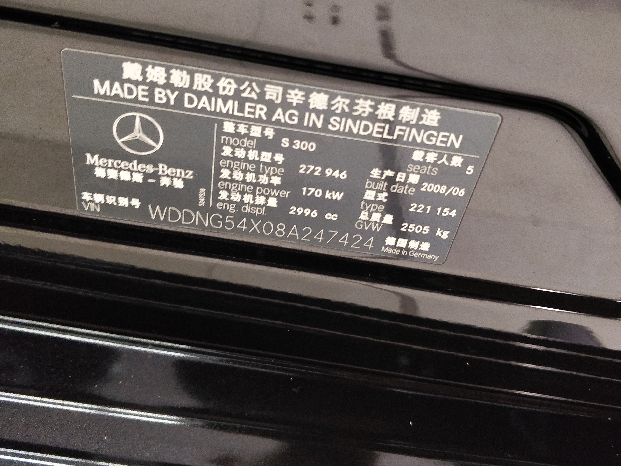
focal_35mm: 29
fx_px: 520
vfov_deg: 48.0
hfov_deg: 61.7
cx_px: 309
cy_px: 192
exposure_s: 1/33
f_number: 1.7
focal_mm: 4.1
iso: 1600
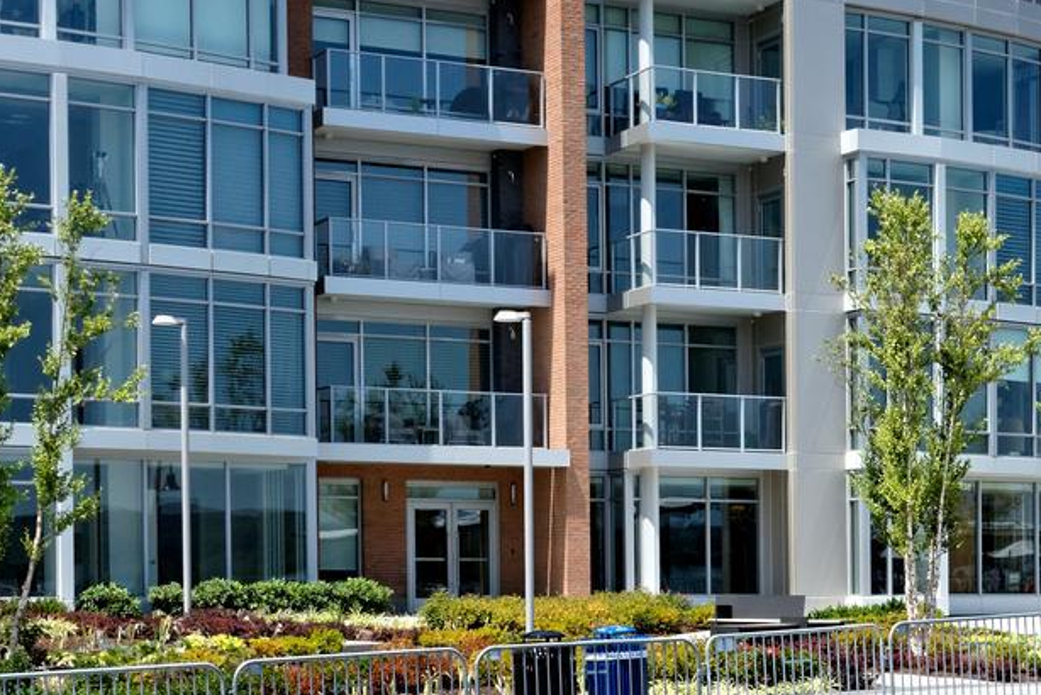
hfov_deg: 24.8
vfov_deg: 17.0
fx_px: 2314
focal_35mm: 80
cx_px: 887
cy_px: 475
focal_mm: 24
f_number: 13
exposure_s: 1/320
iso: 320
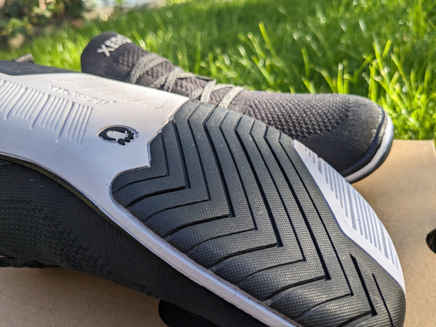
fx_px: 340
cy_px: 164
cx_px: 218
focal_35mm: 27
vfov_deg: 51.4
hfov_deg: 65.3
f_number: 1.73
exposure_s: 1/935
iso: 43
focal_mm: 4.38
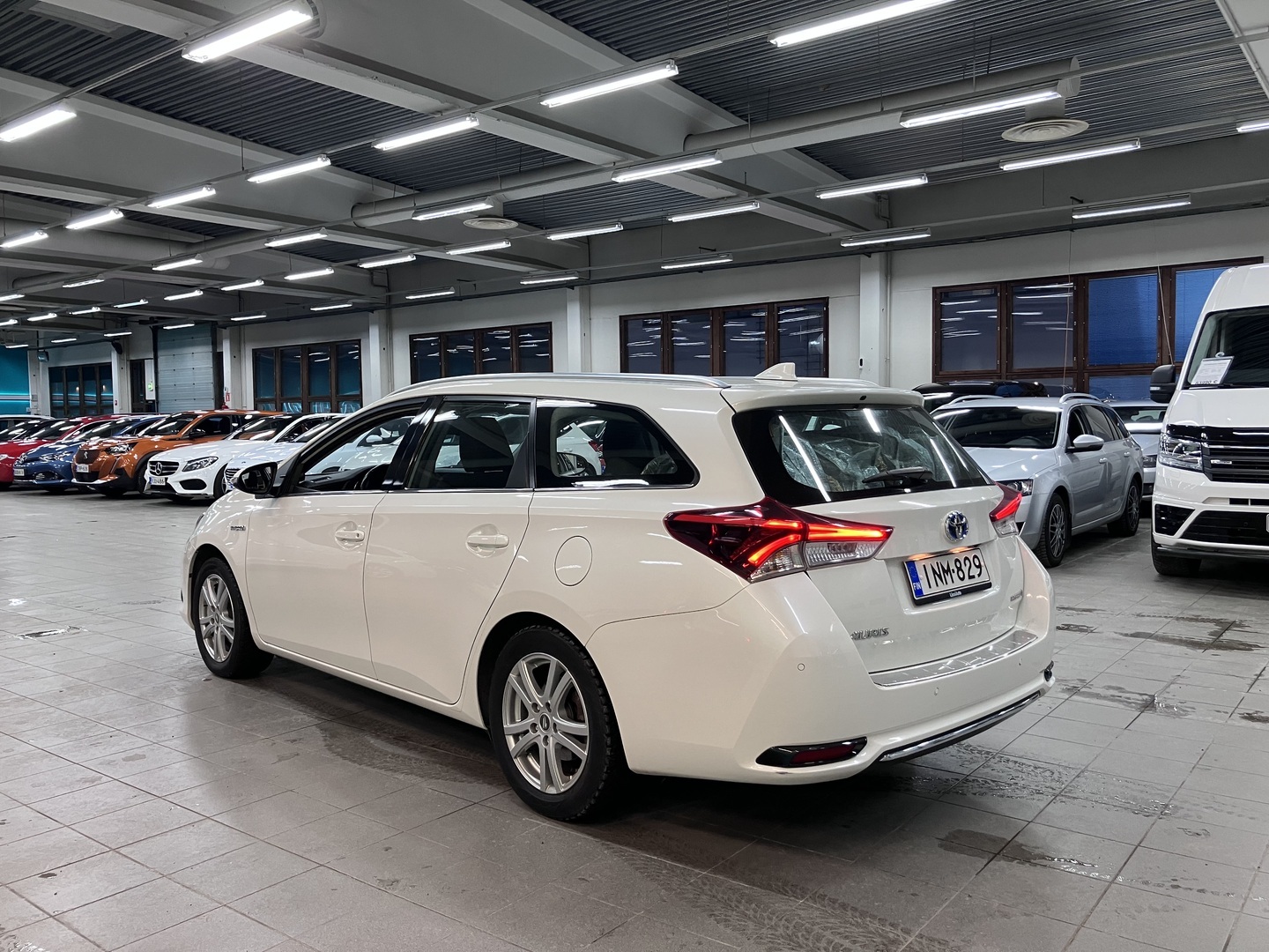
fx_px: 1026
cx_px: 634
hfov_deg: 63.4
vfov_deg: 49.7
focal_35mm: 28
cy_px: 476
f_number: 1.8
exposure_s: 1/50
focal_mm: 3.99
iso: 64
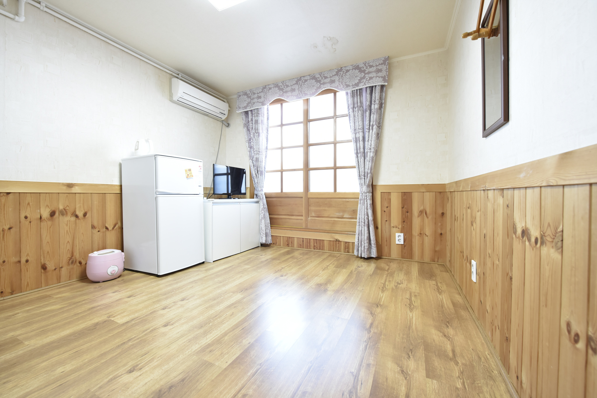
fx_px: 232
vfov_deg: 81.3
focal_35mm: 14
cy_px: 199
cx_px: 298
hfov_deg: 104.2
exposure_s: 1/20
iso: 1600
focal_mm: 14
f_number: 6.7
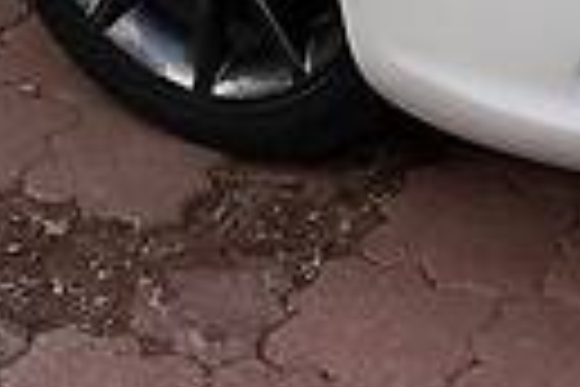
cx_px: 544
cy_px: -747
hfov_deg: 10.9
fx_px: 3013
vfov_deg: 6.7
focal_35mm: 187
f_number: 2.2
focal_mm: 4.2
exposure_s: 1/370
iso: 25
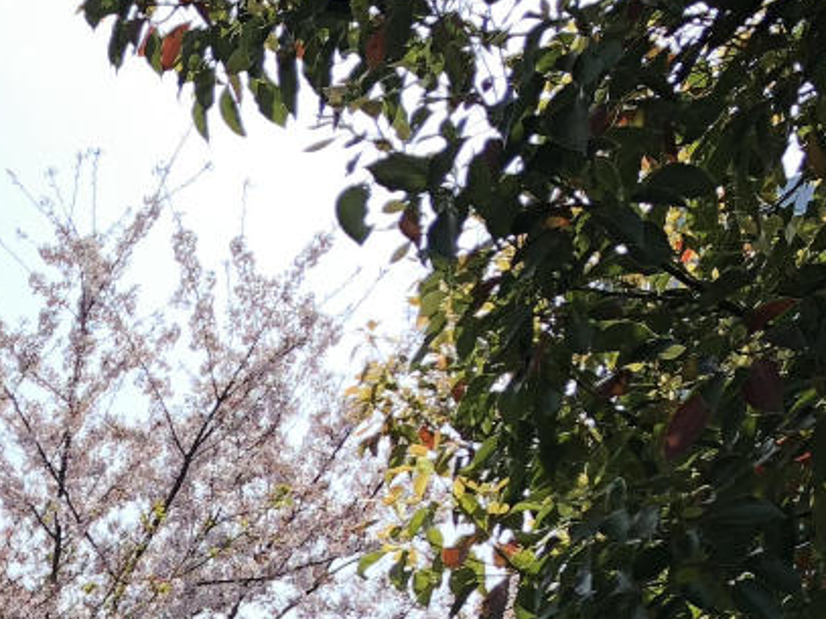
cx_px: -142
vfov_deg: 12.2
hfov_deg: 17.2
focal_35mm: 110
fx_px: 2624
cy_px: 1159
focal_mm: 4
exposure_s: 1/979
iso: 20
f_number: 1.8
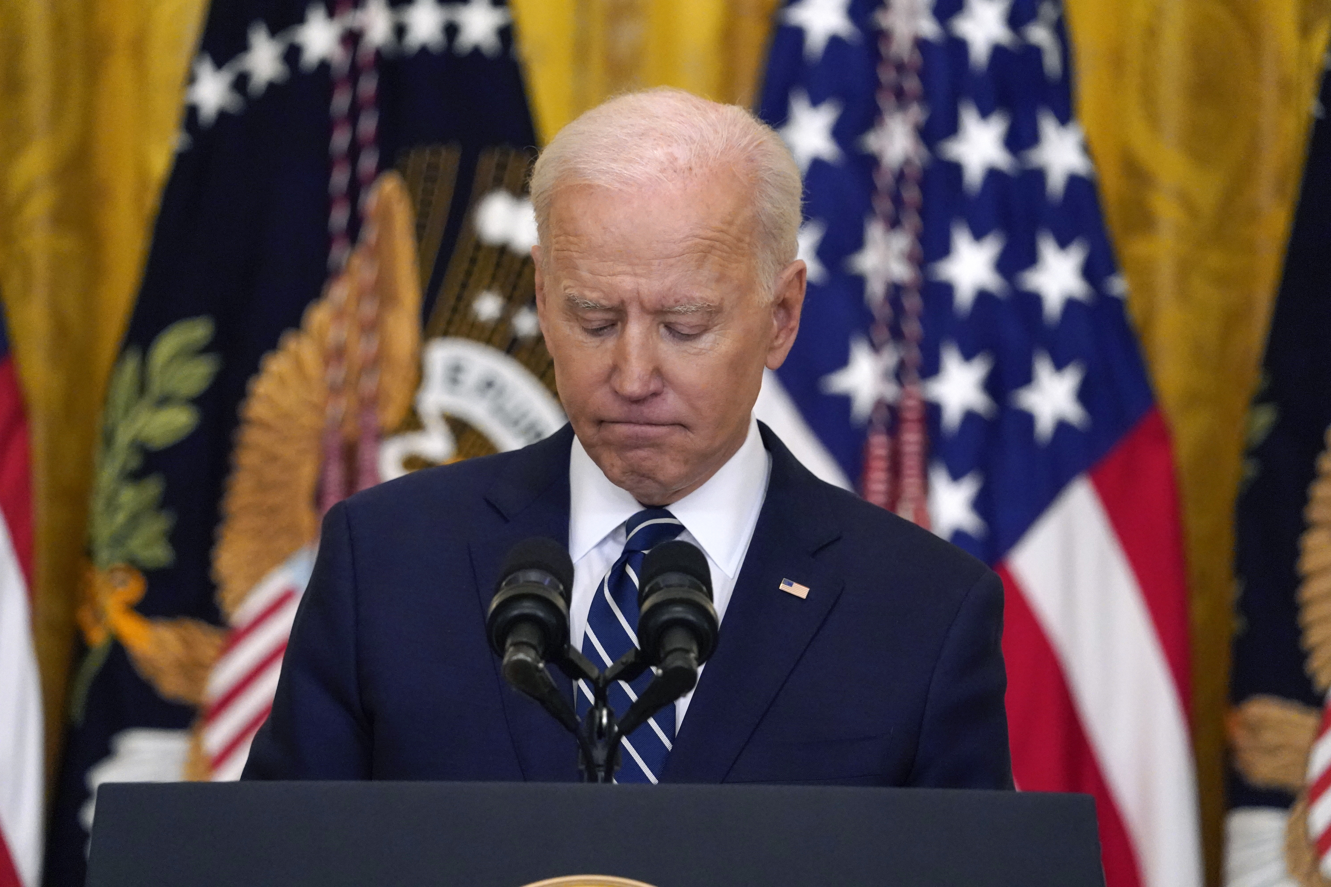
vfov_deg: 3.2
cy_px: 444
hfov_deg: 4.8
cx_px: 666
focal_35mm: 430
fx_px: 15897
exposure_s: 1/250
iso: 10000
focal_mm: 430
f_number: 6.3
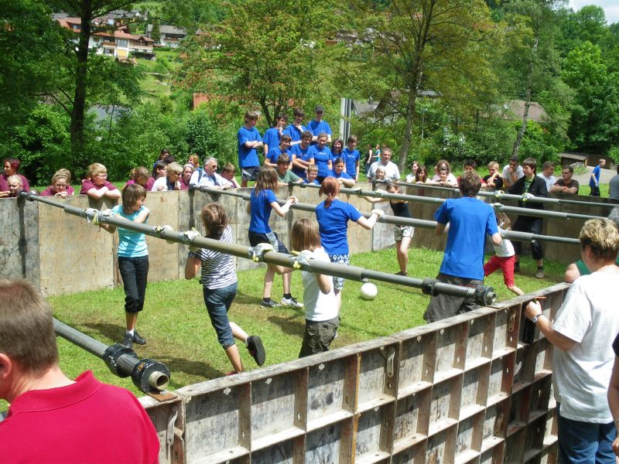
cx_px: 310
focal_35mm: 36
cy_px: 232
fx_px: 644
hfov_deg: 51.4
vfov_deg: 39.7
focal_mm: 6.3
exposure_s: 1/160
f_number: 5.4
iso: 80
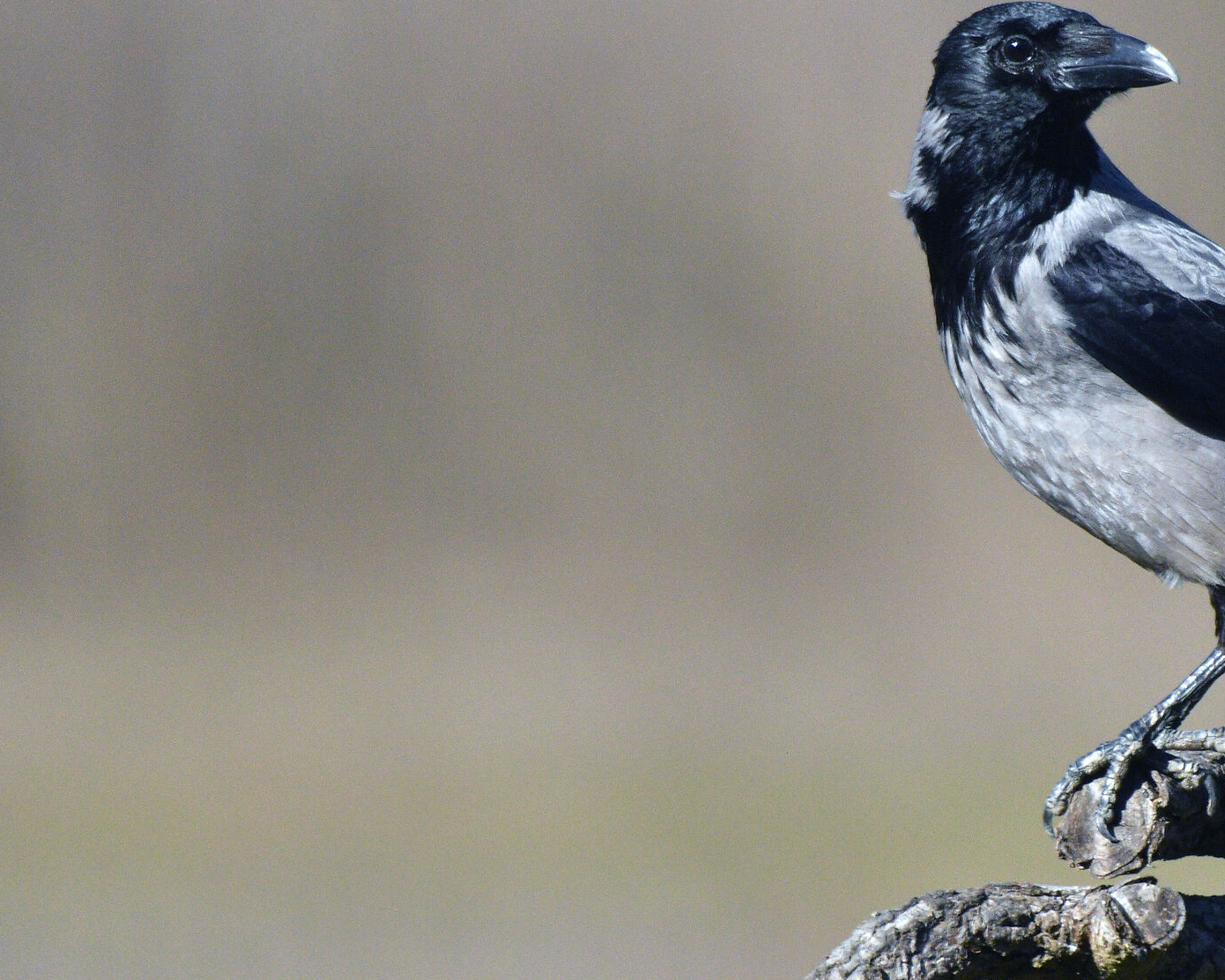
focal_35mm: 1702
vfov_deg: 0.9
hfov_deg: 1.1
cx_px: 933
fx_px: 61706
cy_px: 504
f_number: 8
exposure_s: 1/1250
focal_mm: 700
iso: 1250
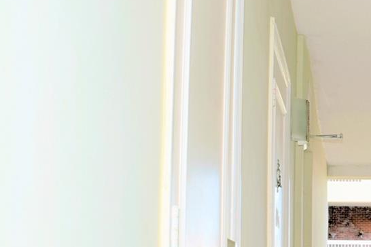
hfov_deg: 15.4
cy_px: 276
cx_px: 473
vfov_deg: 10.6
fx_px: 1313
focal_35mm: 127
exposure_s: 1/160
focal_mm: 29
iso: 100
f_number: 6.3
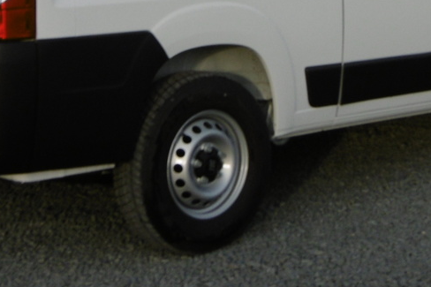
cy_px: -79
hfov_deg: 18.6
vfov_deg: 12.1
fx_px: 1316
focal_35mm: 110
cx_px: 202
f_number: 3.8
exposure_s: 1/400
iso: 100
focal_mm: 7.7
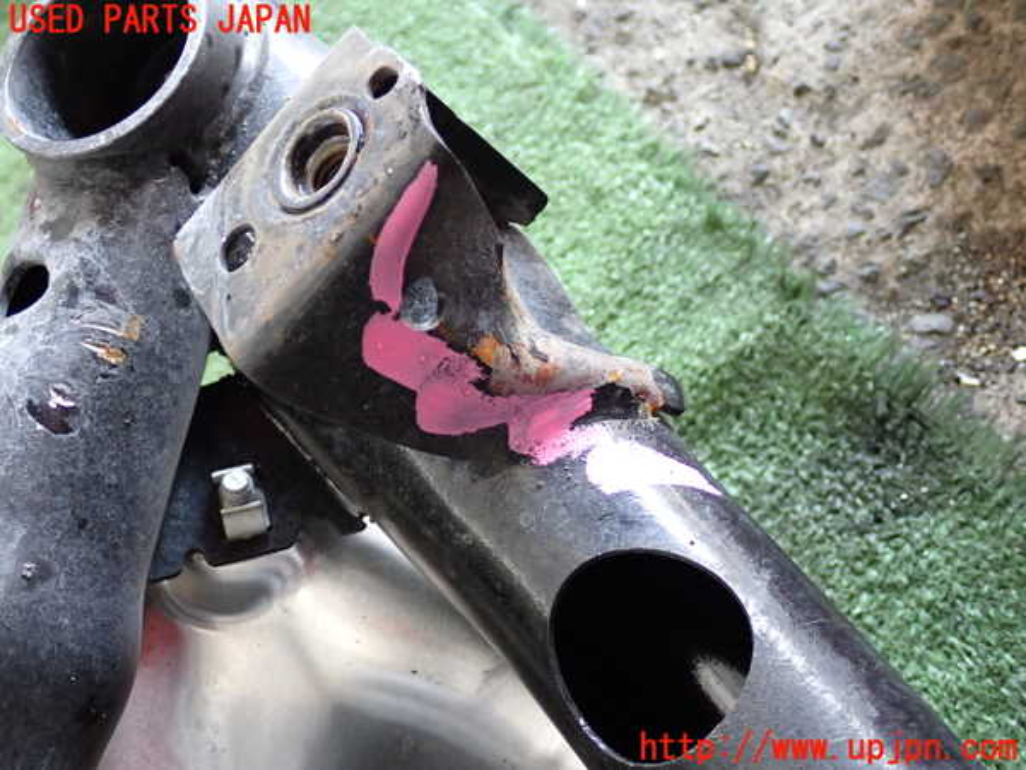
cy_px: 385
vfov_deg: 32.9
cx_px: 513
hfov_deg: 42.9
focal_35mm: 44
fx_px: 1304
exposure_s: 1/40
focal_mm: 7.84
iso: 400
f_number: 2.9
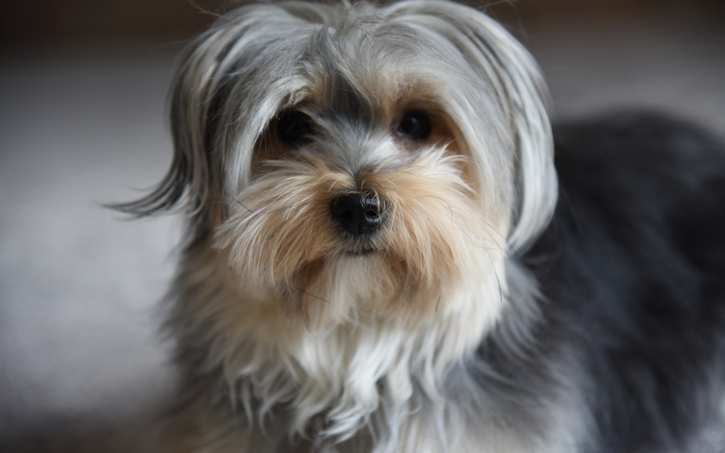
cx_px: 364
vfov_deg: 11.6
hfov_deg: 18.4
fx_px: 2232
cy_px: 218
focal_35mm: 113
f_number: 4
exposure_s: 1/125
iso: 400
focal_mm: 110
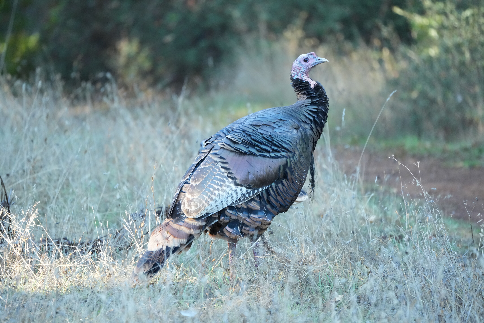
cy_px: 162
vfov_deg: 3.4
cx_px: 242
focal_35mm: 400
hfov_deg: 5.2
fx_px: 5377
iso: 4000
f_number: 6.3
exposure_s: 1/320
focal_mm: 400
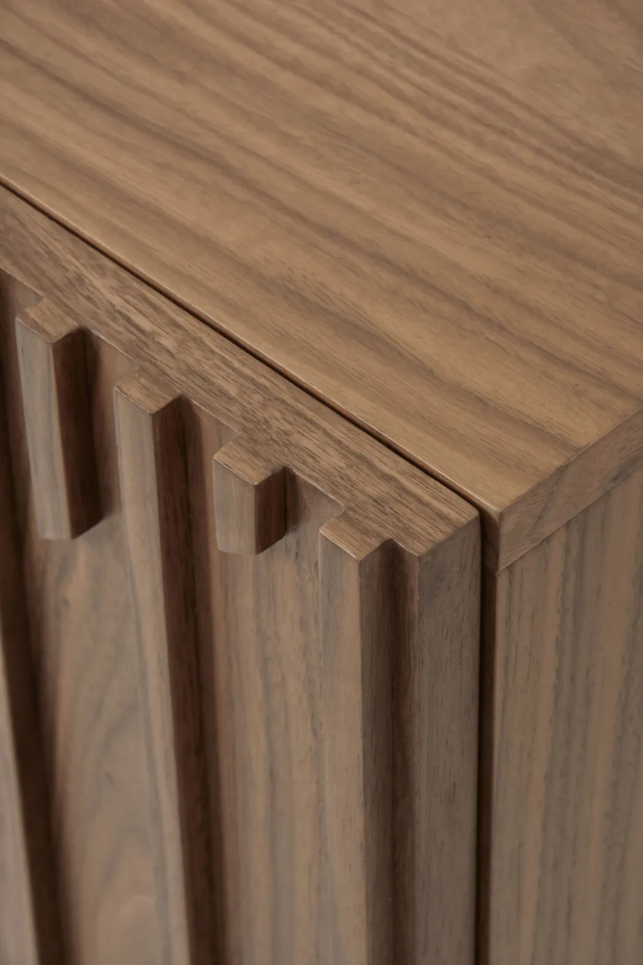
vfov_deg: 13.0
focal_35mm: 158
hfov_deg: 8.7
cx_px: 322
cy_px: 482
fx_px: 4219
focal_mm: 105
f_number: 11
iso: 100
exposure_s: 1/15
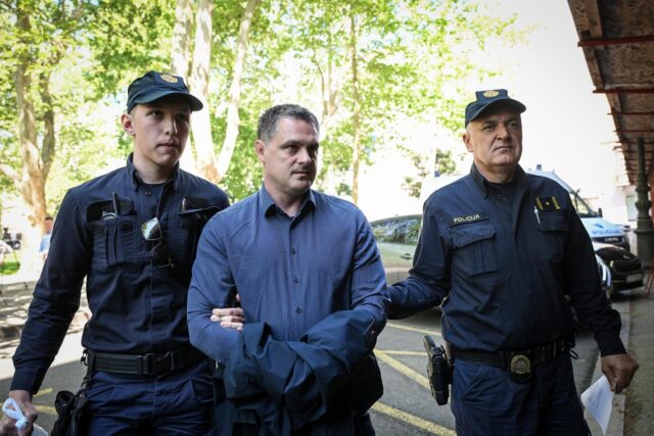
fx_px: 563
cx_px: 327
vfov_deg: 42.3
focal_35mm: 31
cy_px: 218
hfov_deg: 60.3
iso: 1250
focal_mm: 31
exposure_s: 1/640
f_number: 4
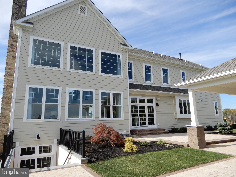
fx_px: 164
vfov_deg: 56.8
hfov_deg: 71.6
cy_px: 88
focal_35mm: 24
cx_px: 118
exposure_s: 1/800
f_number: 3.4
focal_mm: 4.3
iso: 80
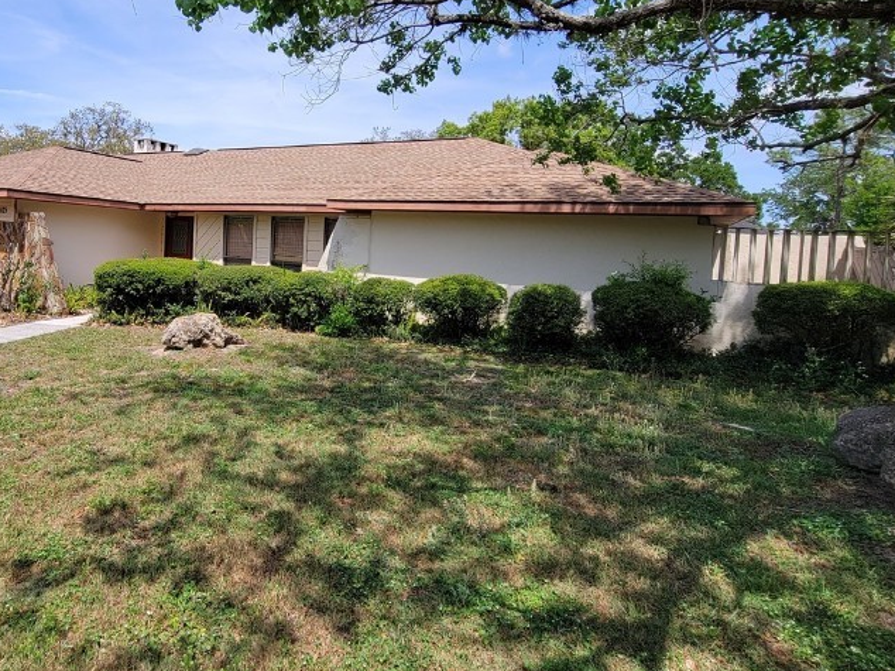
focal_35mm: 21
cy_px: 261
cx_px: 302
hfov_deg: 76.6
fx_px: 543
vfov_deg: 62.7
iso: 50
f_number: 2.2
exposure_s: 1/1314
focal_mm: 2.2
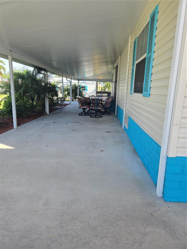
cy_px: 124
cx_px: 94
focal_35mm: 23
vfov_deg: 73.9
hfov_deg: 58.9
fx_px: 166
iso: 25
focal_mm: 5.4
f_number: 1.8
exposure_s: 1/364
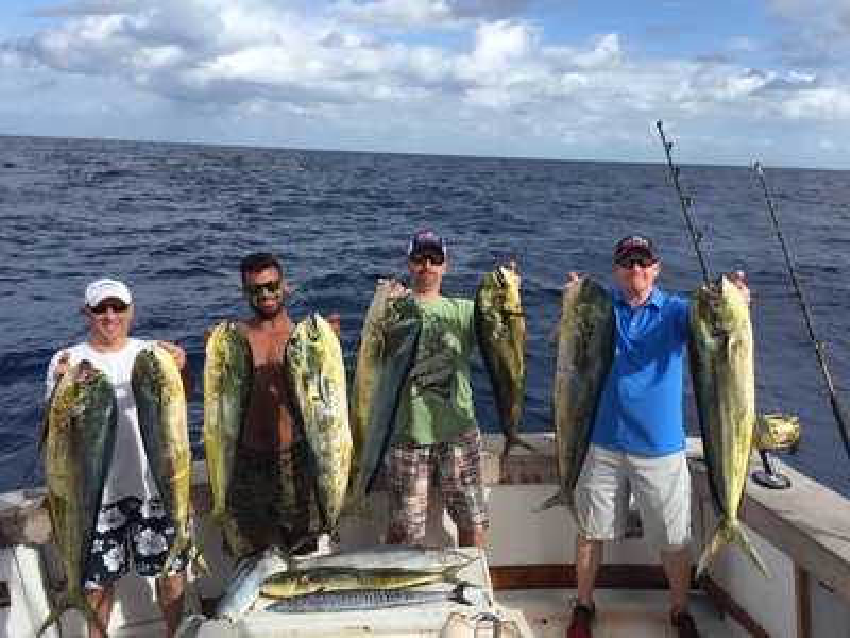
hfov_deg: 61.7
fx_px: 712
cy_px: 319
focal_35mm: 29
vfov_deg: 48.2
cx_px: 425
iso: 32
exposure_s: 1/1883
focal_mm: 4.15
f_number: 2.2
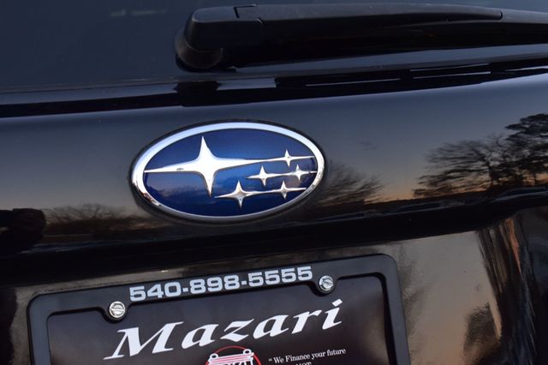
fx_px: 1095
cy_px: 182
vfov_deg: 18.9
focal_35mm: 72
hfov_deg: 28.1
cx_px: 274
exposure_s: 1/30
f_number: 7.1
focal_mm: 48
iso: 400
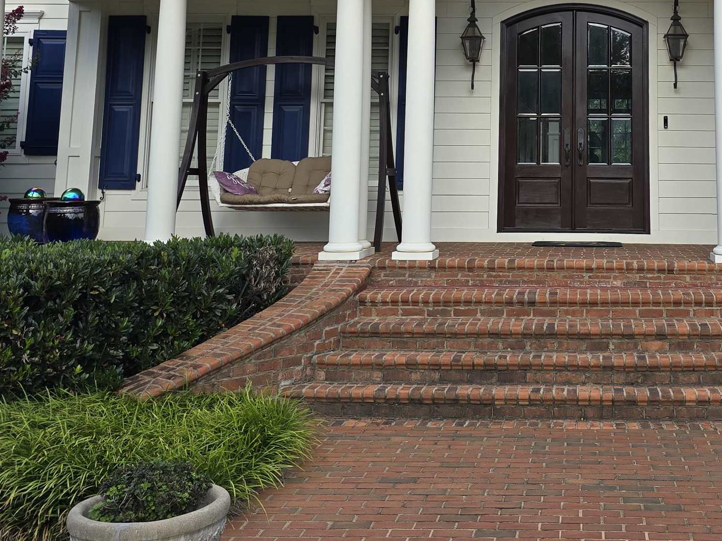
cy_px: 45
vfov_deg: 28.4
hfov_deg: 37.9
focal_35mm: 49
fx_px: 1022
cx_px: 542
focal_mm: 6.3
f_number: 1.7
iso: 12
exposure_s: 1/305
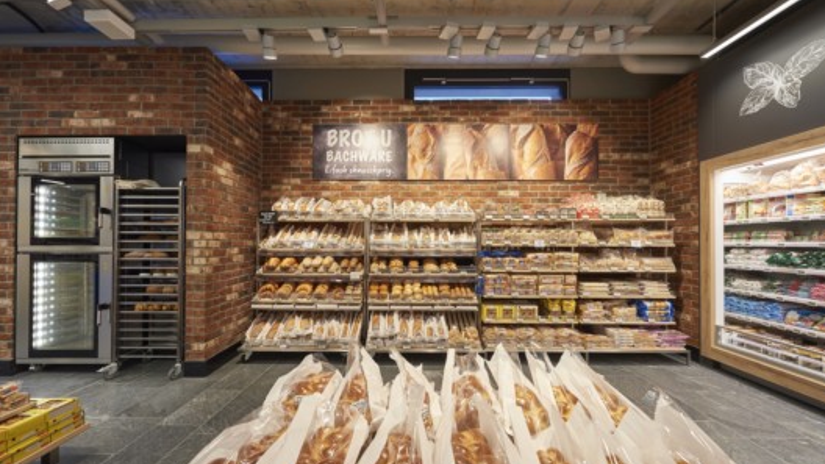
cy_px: 242
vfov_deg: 70.5
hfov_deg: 103.0
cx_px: 420
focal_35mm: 15
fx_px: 328
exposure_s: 1/6
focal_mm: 14
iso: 400
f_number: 9
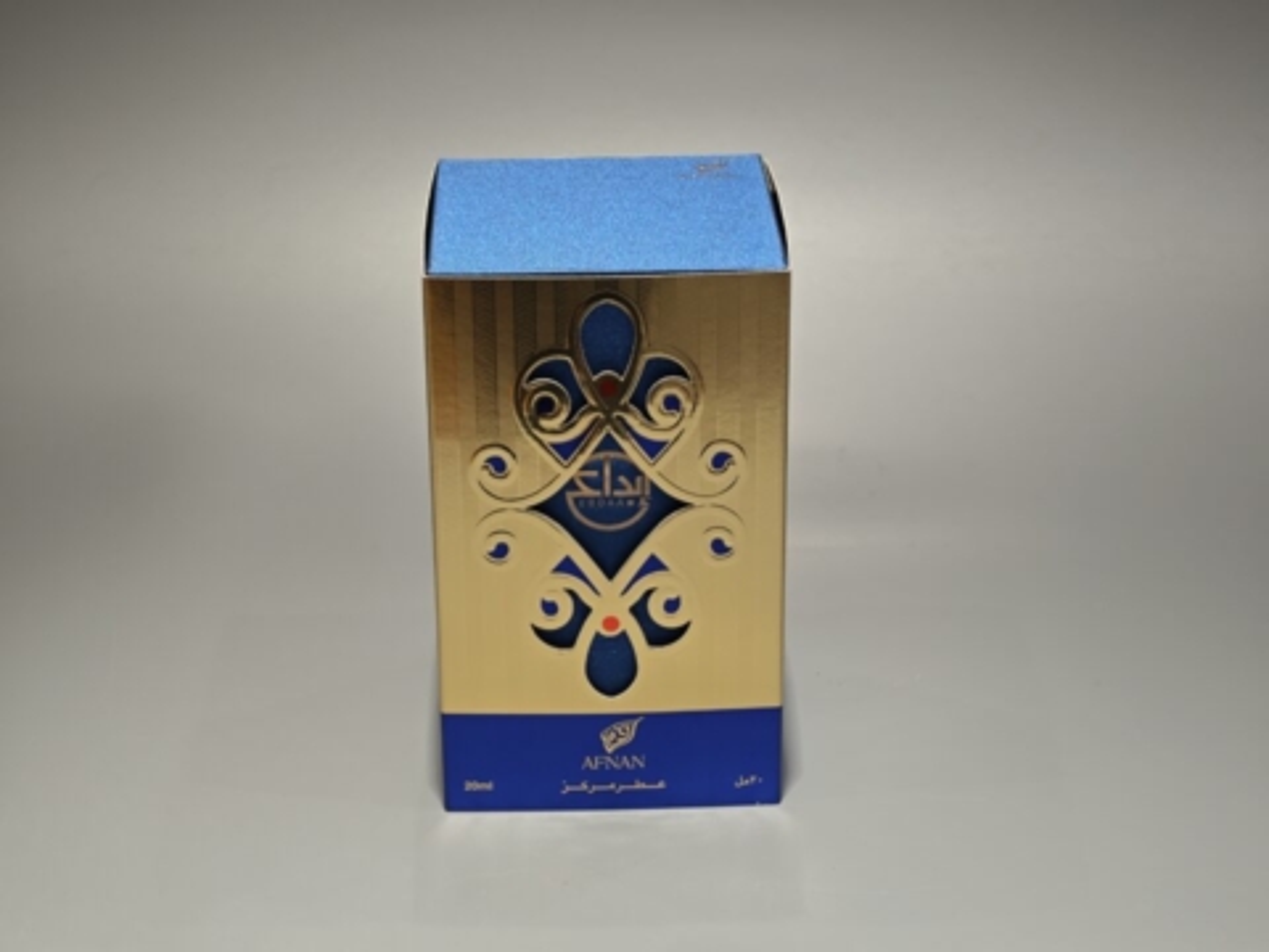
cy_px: 476
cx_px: 634
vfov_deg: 19.6
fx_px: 2749
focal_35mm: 75
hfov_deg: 26.0
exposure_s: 1/100
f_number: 2
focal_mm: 10.1
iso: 100
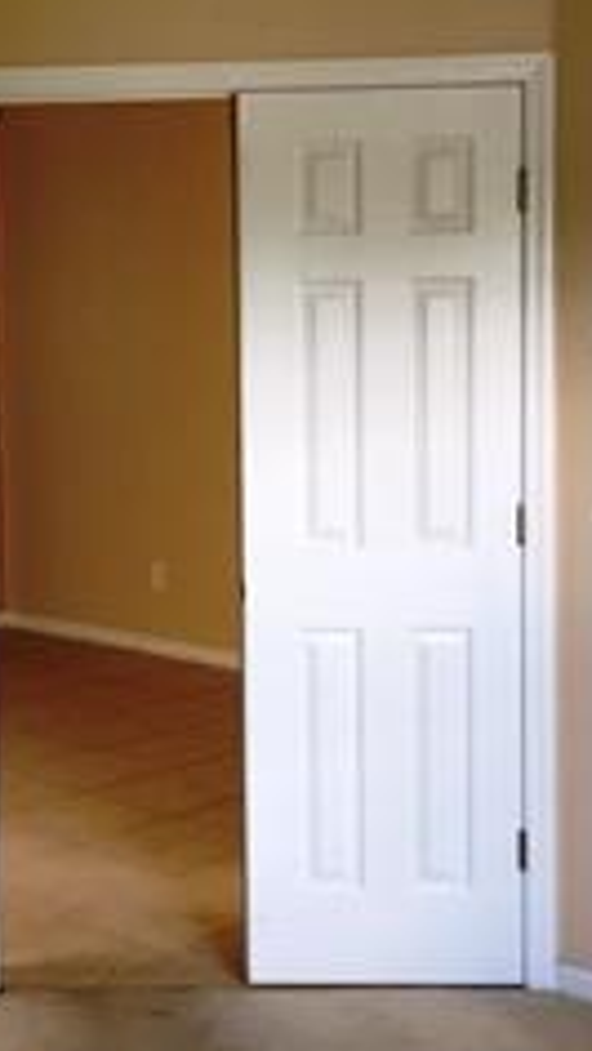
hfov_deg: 19.9
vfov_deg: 34.8
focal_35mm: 60
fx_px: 1672
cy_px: 450
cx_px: 116
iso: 64
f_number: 2.2
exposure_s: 1/30
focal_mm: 4.15
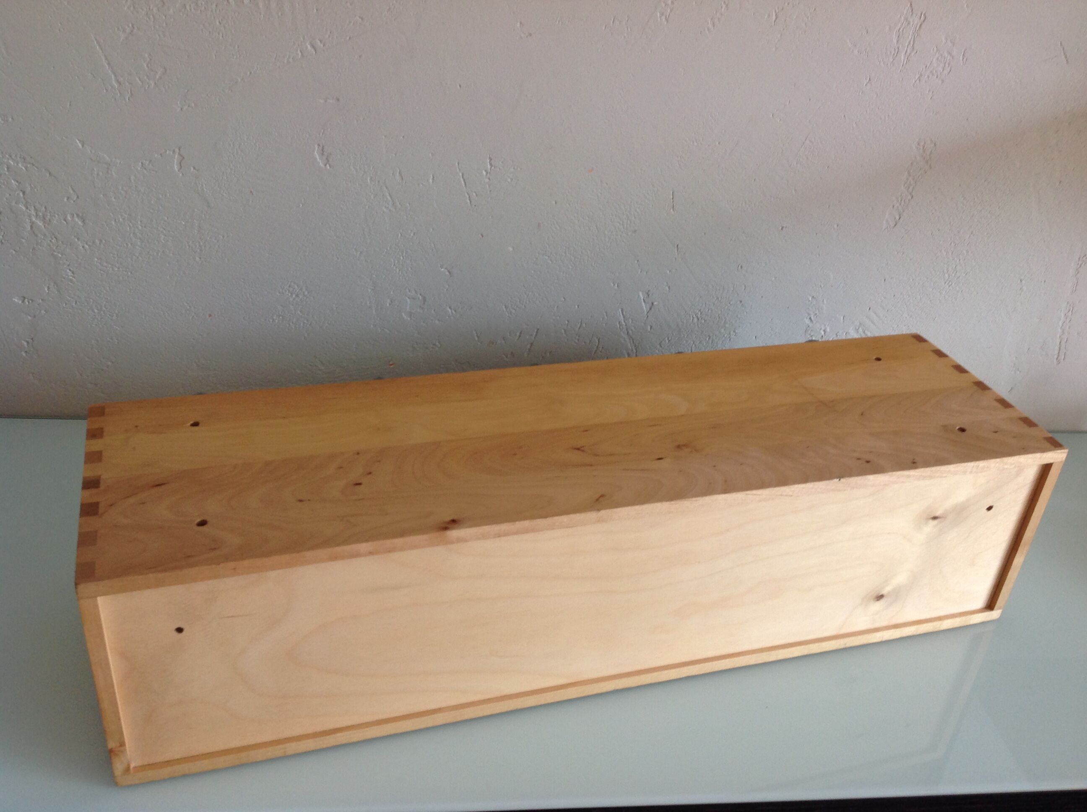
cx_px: 544
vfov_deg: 40.6
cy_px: 406
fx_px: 1097
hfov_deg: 52.7
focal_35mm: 35
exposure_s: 1/15
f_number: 2.4
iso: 50
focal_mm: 4.28
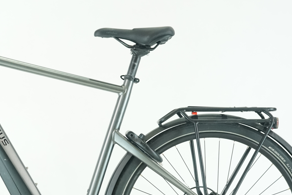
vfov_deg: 11.3
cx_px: 48
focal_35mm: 121
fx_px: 981
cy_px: 148
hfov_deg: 16.8
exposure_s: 1/200
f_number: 5.6
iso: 2500
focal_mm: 61
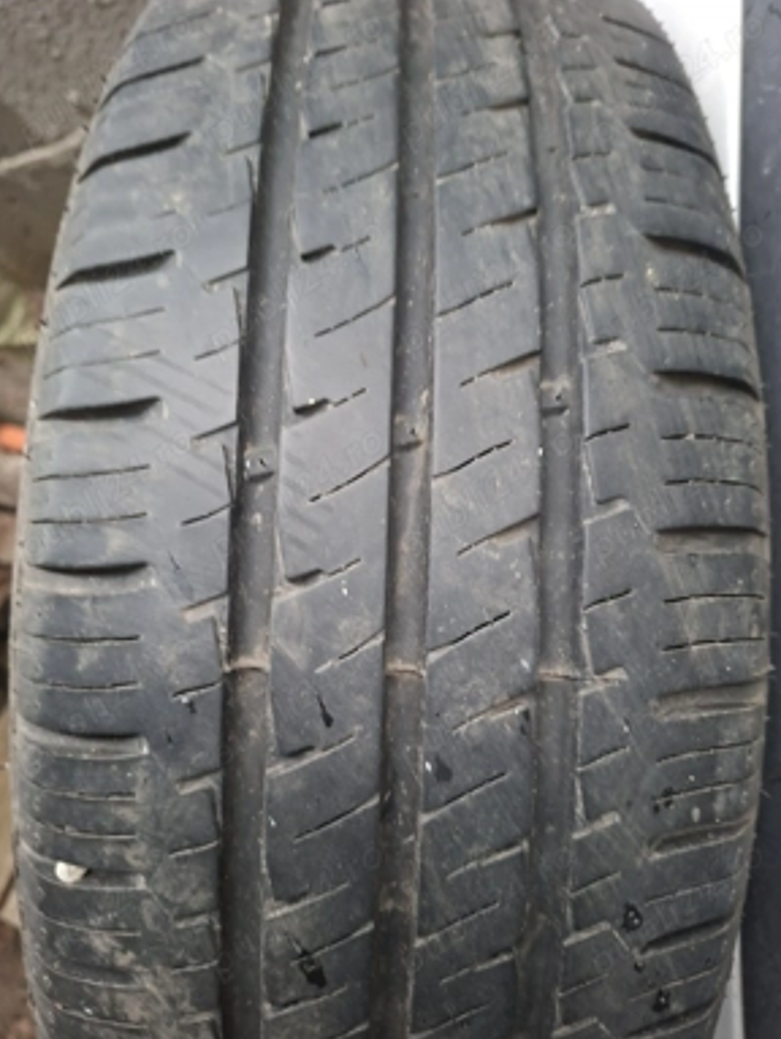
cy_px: 540
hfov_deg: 56.9
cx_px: 390
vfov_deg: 71.5
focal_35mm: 24
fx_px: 721
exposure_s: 1/25
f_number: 1.8
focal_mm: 5.54
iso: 400
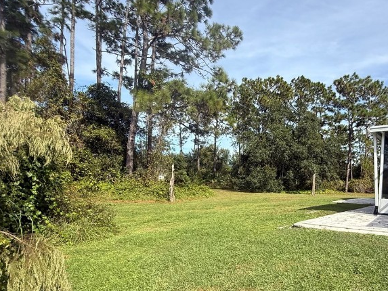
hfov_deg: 66.2
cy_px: 187
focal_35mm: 25
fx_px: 280
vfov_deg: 54.1
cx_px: 278
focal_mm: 2.22
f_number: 2.2
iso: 50
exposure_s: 1/1125
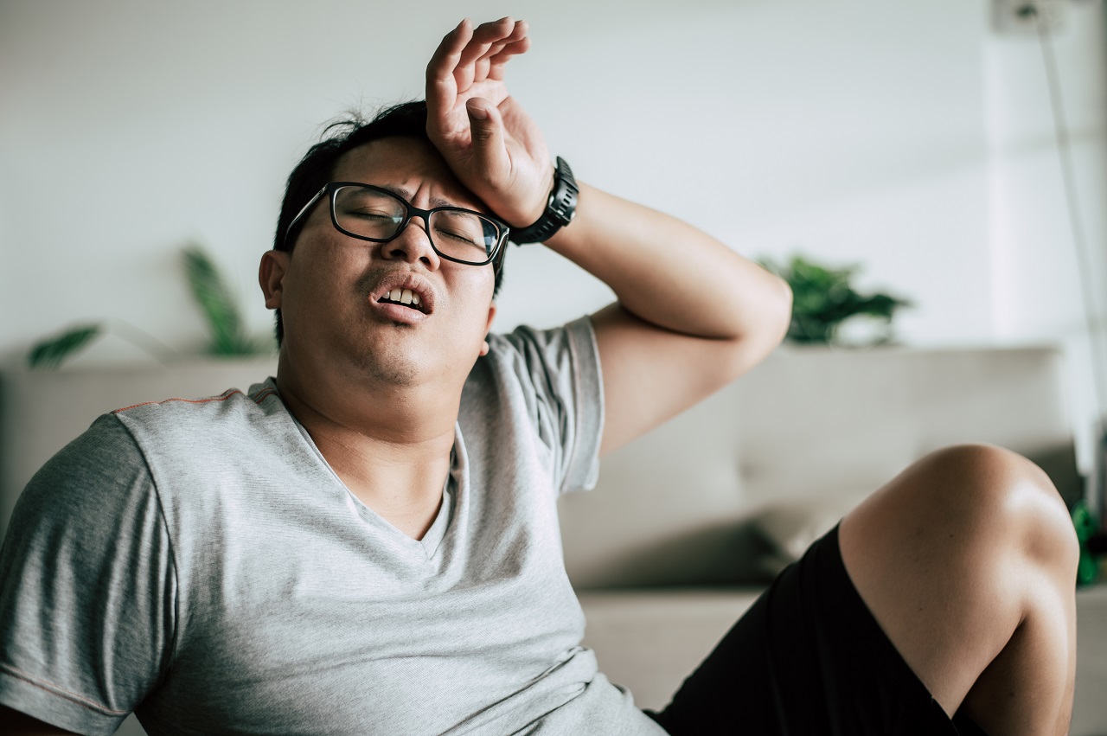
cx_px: 554
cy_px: 368
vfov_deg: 26.9
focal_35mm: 50
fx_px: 1536
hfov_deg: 39.6
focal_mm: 50
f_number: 2
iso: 100
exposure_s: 1/100
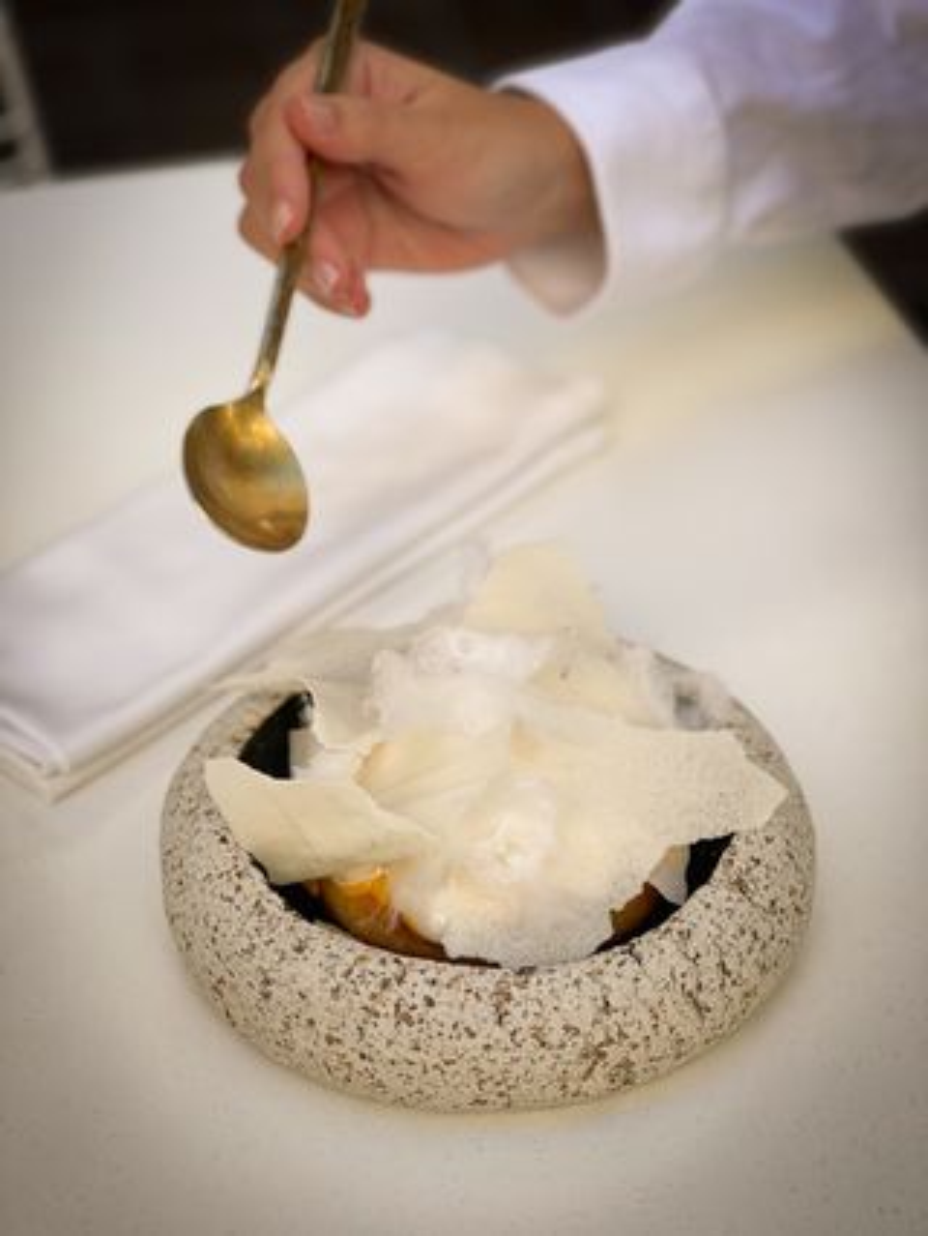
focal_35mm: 64
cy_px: 618
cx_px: 464
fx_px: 2285
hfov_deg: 23.0
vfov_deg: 30.2
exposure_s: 1/320
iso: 25
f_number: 2.2
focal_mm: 7.5
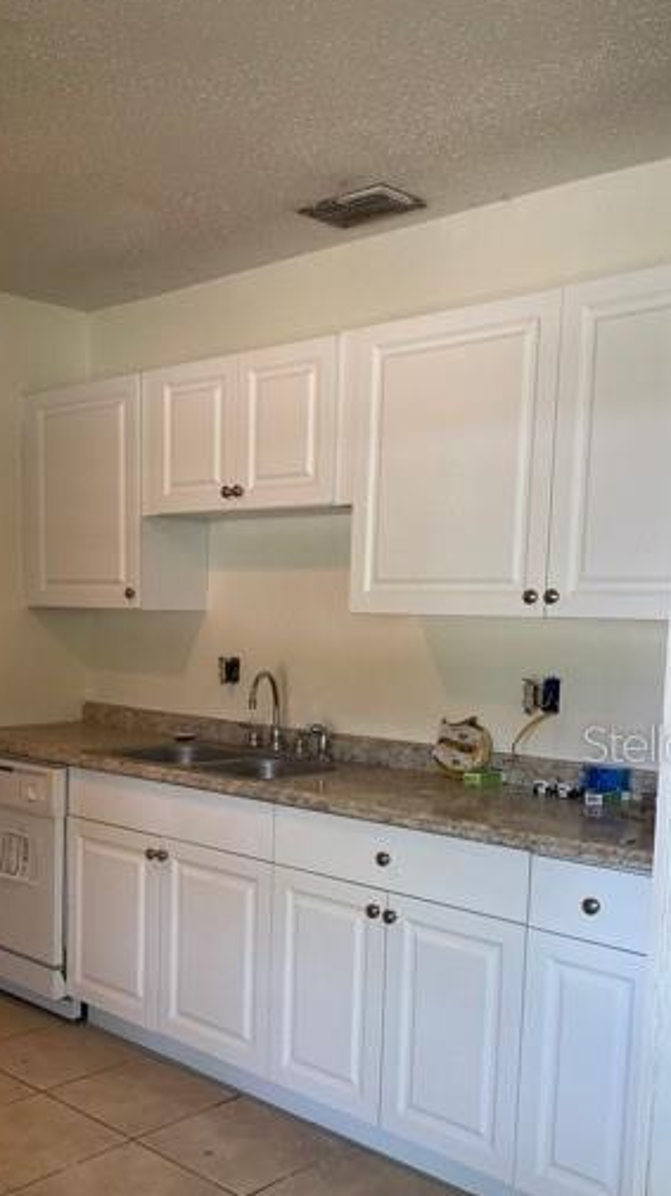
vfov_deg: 54.7
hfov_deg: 32.6
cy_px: 743
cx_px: 237
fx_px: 1140
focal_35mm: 36
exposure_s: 1/120
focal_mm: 5.1
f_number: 1.6
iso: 125
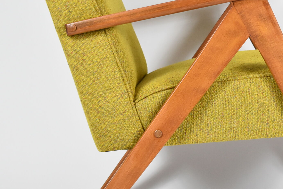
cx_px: 198
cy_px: 69
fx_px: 1023
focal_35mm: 130
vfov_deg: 10.6
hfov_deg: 15.7
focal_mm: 40
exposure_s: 1/125
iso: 1250
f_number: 5
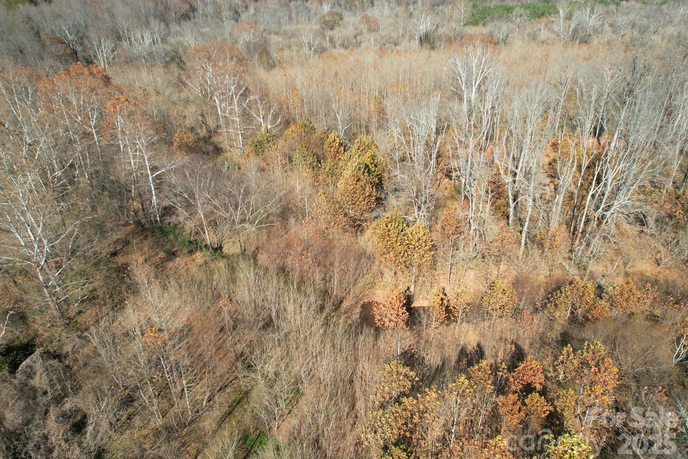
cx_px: 343
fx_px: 440
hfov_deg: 76.1
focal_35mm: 23
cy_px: 234
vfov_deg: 55.1
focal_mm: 8.38
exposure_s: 1/1000
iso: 100
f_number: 2.8
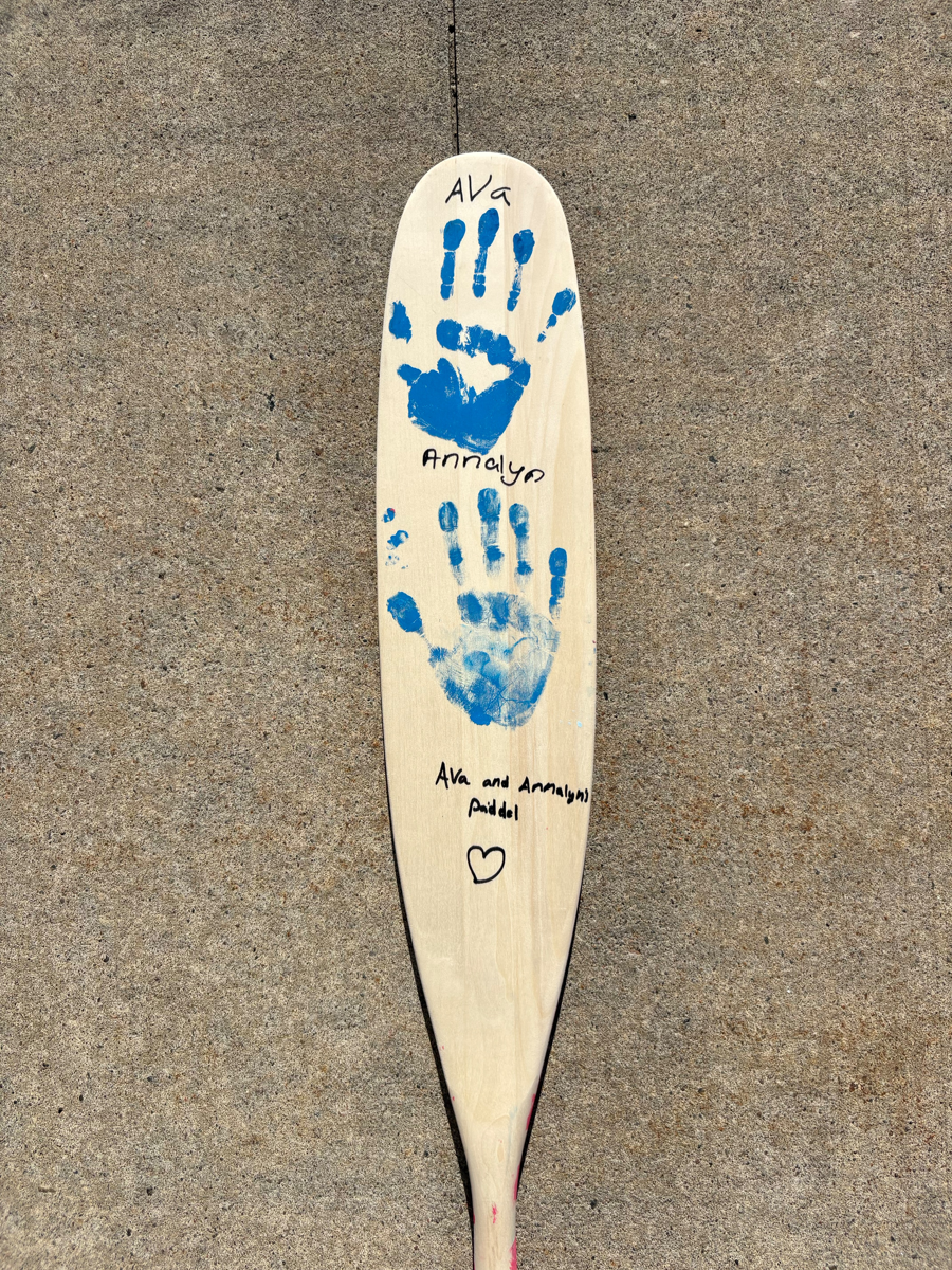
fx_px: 953
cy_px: 635
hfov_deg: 53.1
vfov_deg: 67.3
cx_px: 476
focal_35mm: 26
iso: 50
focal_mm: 5.96
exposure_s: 1/8850
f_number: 1.6
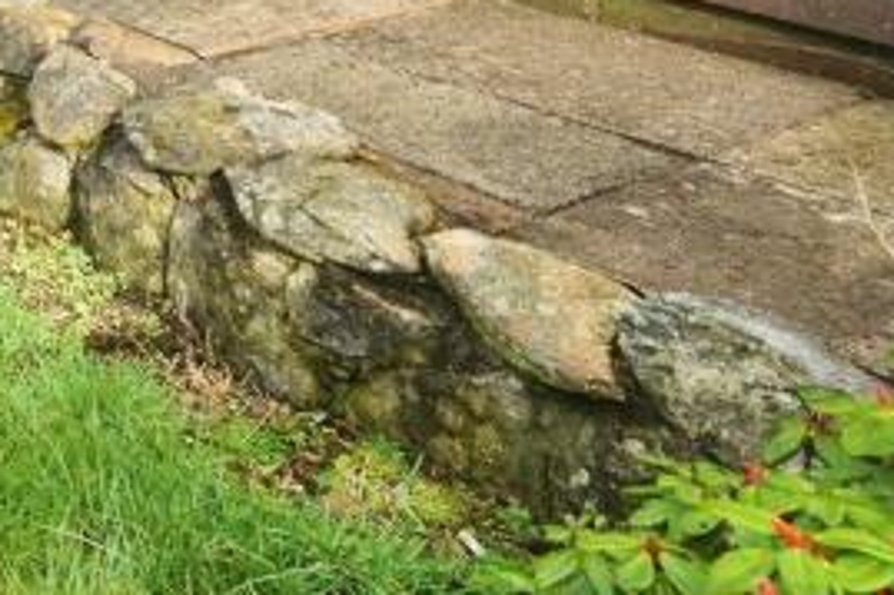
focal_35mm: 61
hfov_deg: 20.4
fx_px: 1514
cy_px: -470
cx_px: -798
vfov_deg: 17.9
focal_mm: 16
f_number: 7.1
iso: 1000
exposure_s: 1/320
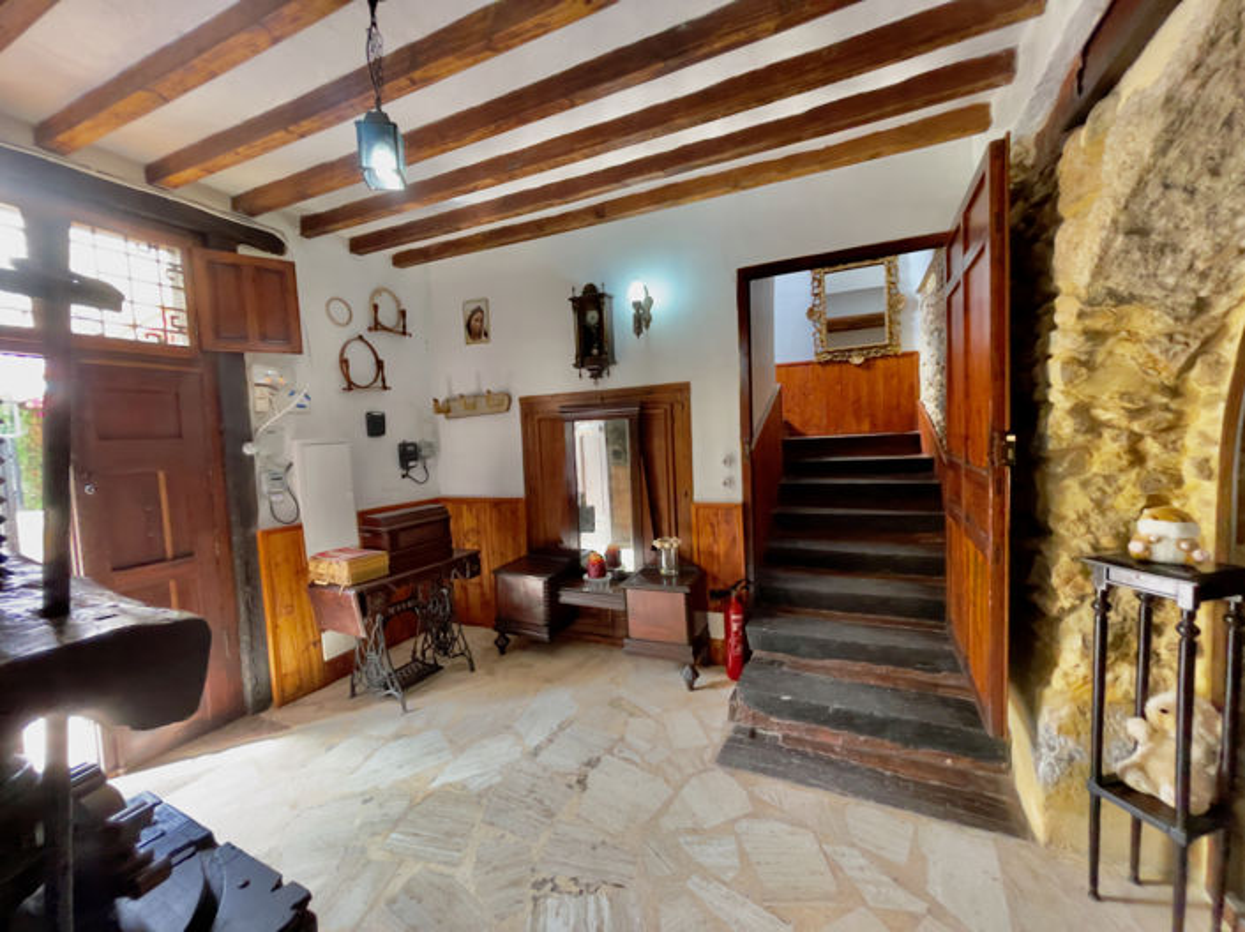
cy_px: 466
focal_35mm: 13
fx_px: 467
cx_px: 622
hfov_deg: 106.2
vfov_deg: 89.9
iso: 400
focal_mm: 1.54
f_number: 2.4
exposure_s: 1/50
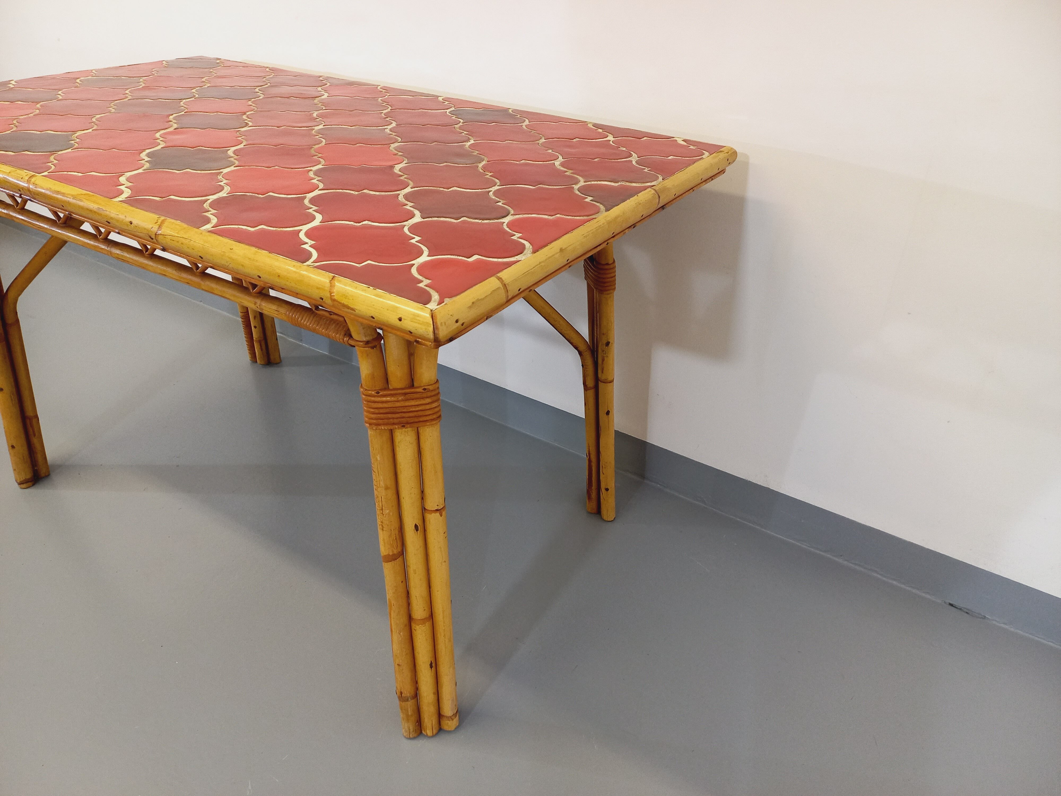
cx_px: 530
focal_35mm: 25
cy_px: 398
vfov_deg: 54.9
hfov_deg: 69.4
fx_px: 766
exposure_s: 1/49
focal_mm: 4.65
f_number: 1.8
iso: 200
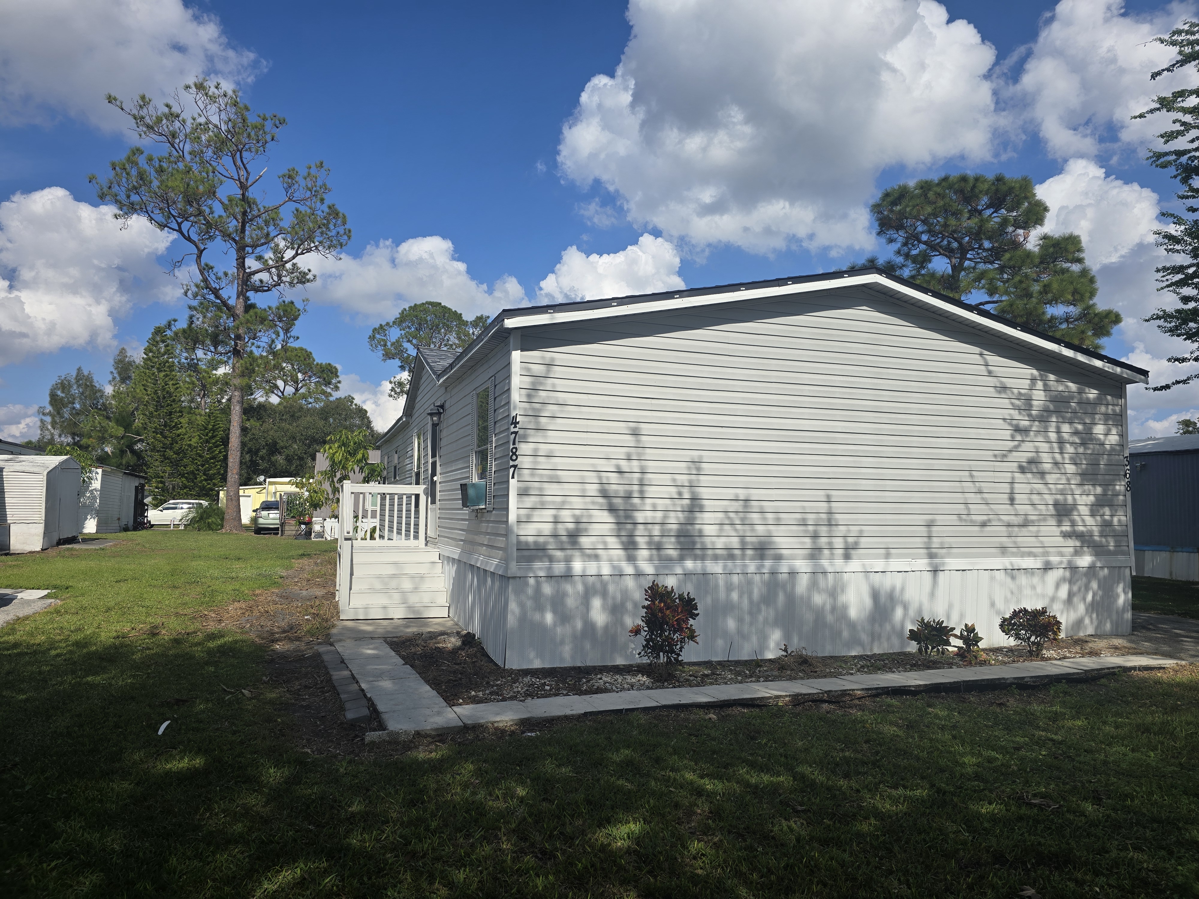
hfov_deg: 73.9
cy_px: 450
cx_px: 600
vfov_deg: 58.9
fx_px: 797
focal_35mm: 23
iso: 12
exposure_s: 1/1102
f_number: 1.7
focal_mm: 6.3
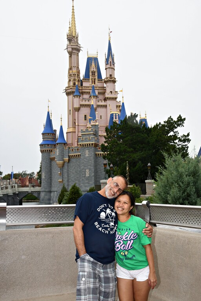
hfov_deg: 35.9
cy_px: 150
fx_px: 310
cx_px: 100
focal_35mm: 37
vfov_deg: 51.9
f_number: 10
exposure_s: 1/250
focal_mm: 25
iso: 400
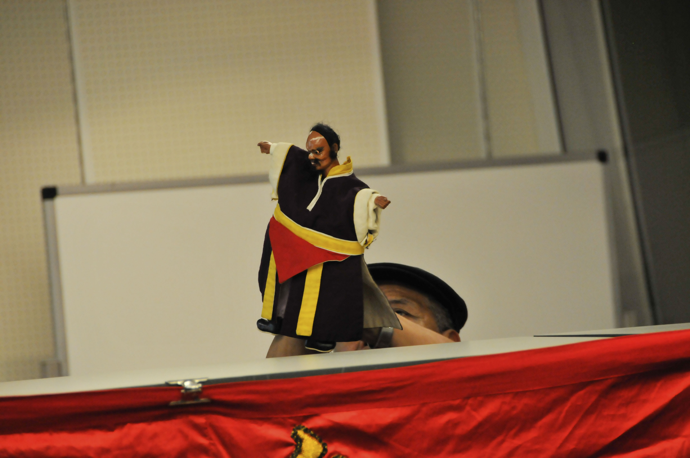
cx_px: 345
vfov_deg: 4.6
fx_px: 5743
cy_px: 229
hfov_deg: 6.9
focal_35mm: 300
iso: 1600
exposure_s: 1/100
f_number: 5.6
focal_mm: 200
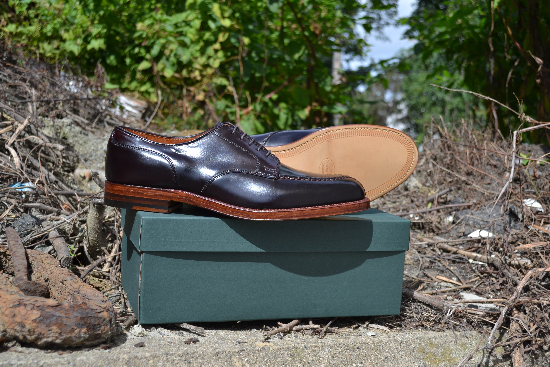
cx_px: 275
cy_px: 184
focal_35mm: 45
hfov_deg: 43.6
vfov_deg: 29.9
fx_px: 687
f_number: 5.6
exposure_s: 1/800
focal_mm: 30
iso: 200
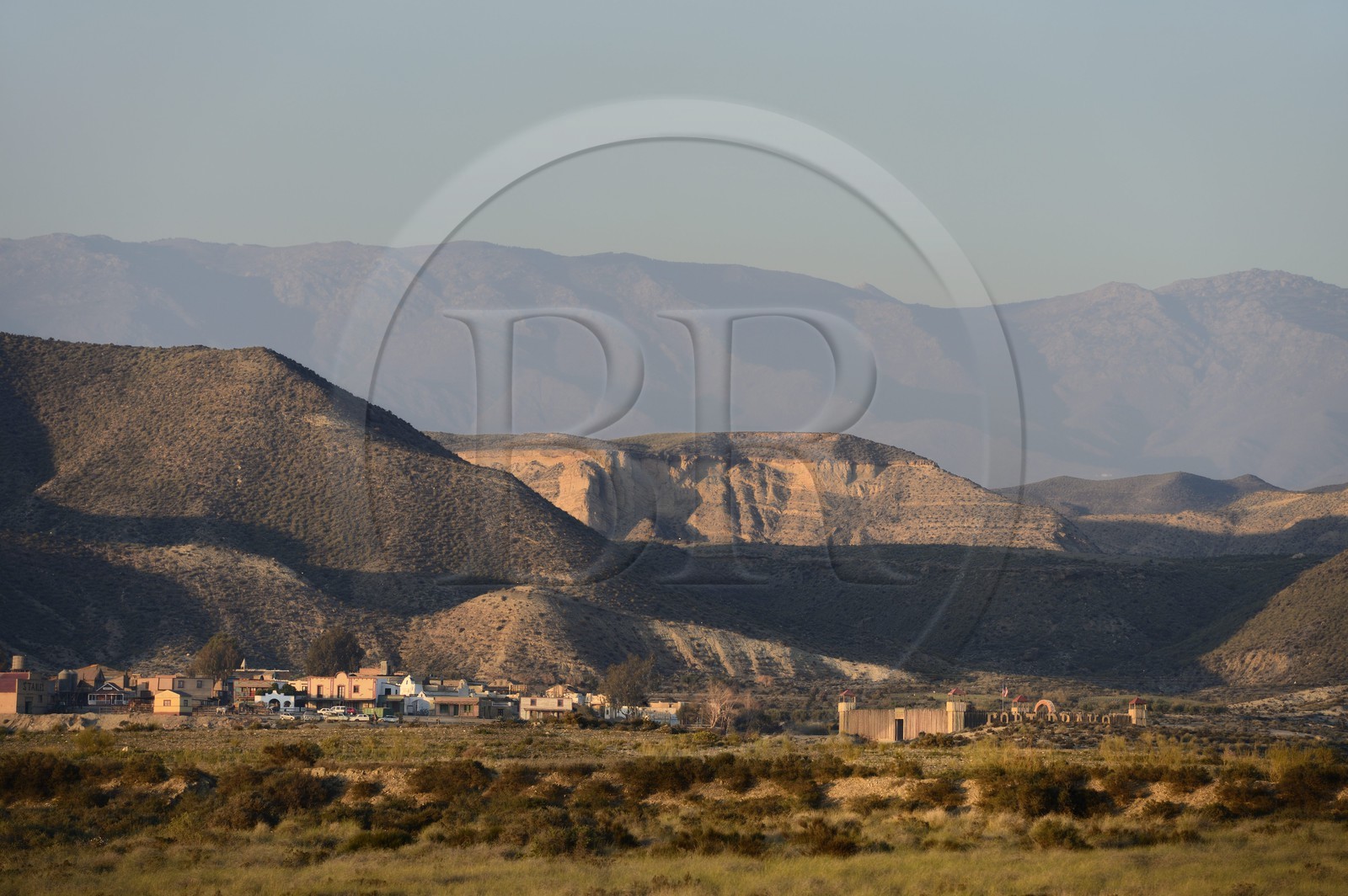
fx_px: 7483
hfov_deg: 10.3
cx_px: 674
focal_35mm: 200
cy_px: 448
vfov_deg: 6.9
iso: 200
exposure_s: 1/200
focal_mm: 200
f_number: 7.1
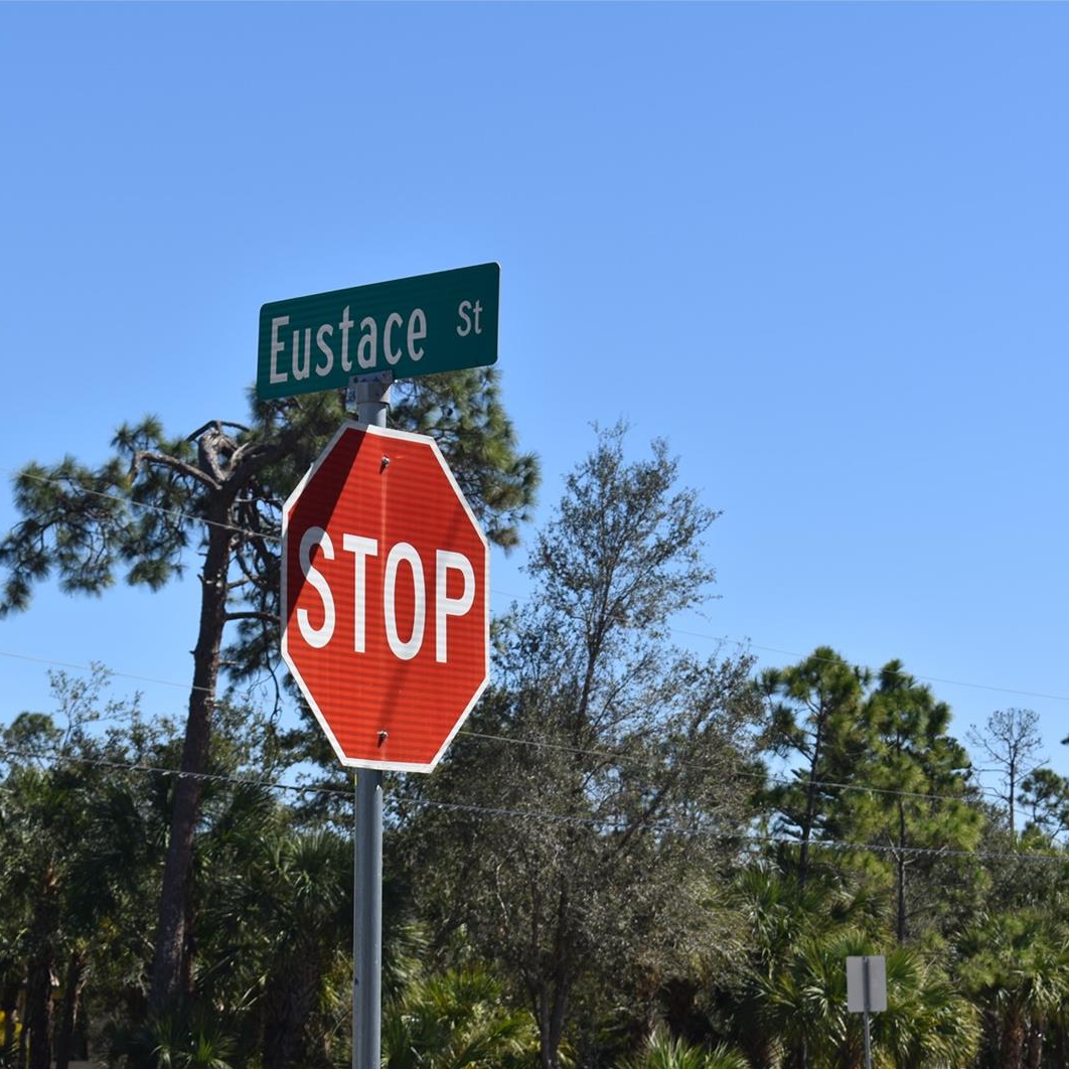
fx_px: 3691
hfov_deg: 16.5
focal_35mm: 106
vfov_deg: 16.5
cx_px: 655
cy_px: 536
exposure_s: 1/320
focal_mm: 55
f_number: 9
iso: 100
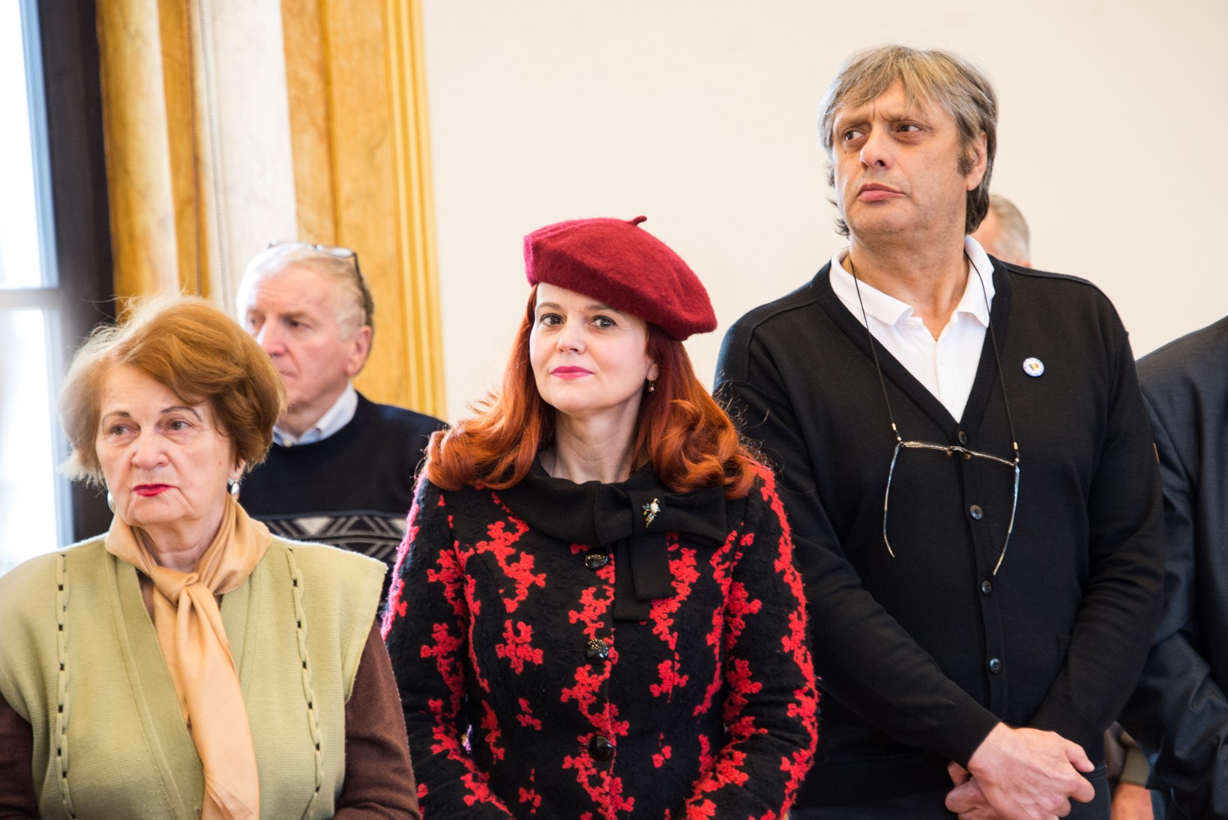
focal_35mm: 222
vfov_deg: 6.2
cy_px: 442
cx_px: 669
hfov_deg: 9.3
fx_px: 7576
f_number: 5.6
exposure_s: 1/20
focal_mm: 190
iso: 1600
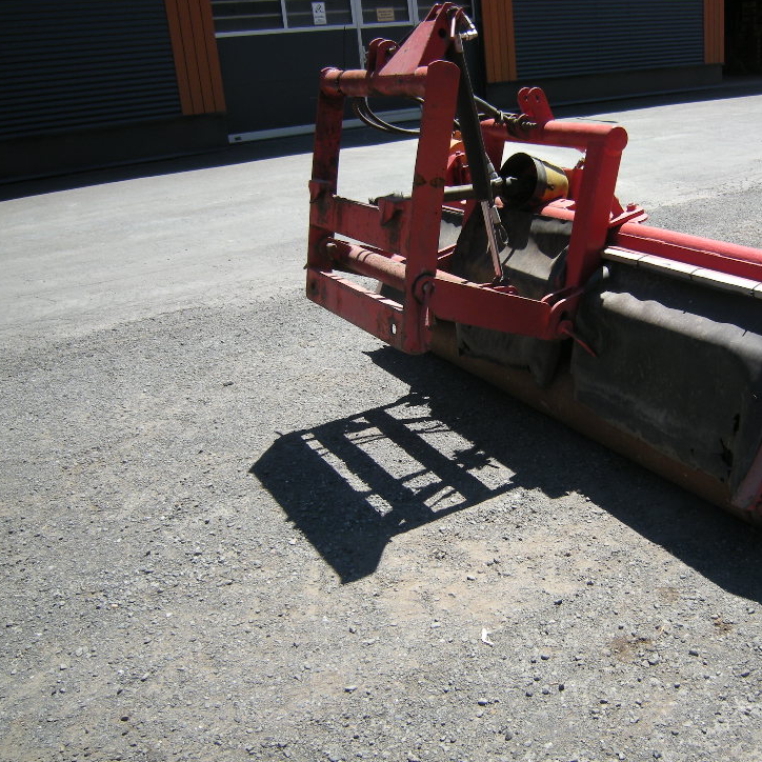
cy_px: 382
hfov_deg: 46.8
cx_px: 478
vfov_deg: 47.2
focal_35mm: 35
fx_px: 872
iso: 64
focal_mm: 4.7
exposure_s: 1/154
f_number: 5.6
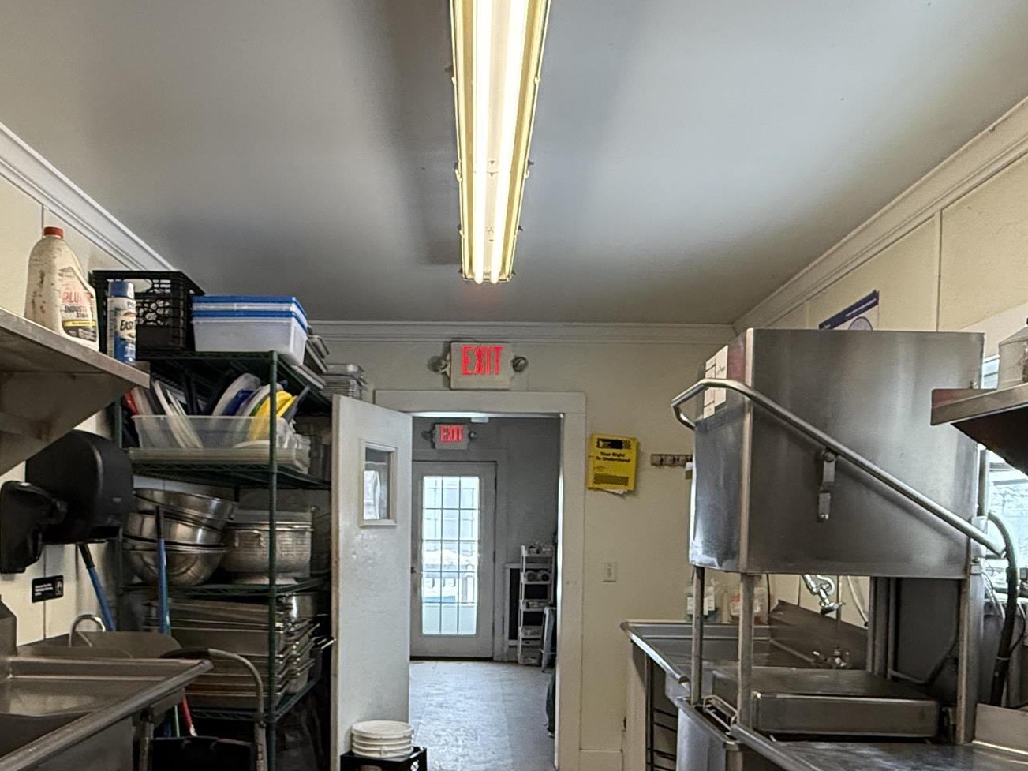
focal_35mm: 33
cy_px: 568
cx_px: 463
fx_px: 980
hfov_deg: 55.3
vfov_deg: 41.8
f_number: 2.2
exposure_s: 1/124
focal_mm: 2.22
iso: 400
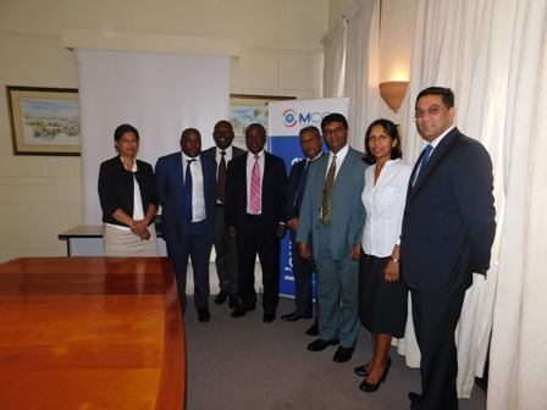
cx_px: 274
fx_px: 363
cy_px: 205
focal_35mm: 23
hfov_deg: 73.9
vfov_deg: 58.9
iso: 200
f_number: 3
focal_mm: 4
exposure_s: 1/30
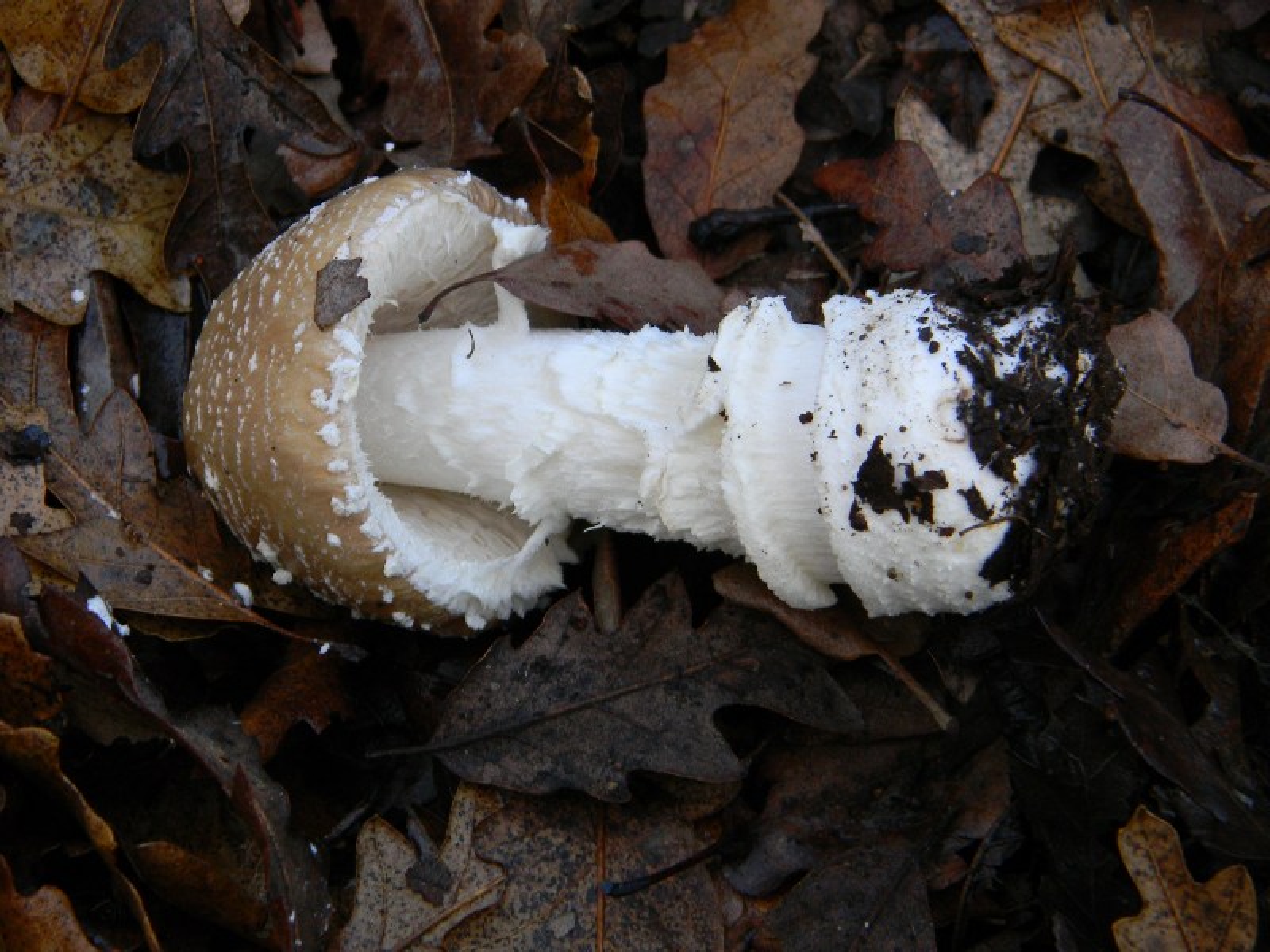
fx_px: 3045
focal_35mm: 83
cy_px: 476
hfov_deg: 23.6
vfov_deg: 17.8
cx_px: 635
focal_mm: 15.1
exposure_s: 1/30
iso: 144
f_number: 4.5
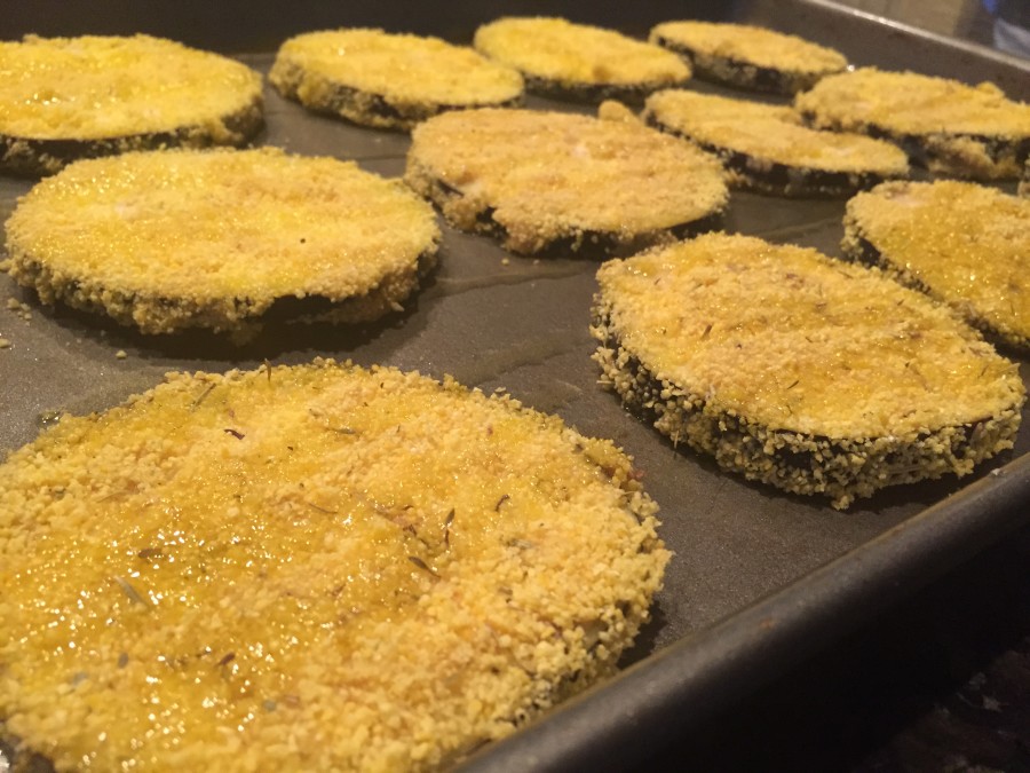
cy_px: 386
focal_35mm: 29
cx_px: 515
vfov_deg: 48.2
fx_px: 863
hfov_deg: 61.7
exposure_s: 1/30
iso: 250
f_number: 2.2
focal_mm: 4.15
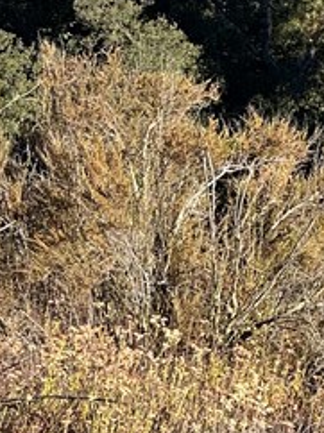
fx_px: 4076
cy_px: -61
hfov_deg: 4.5
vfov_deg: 6.1
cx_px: 371
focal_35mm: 326
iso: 32
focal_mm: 9
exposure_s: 1/544
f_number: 2.8
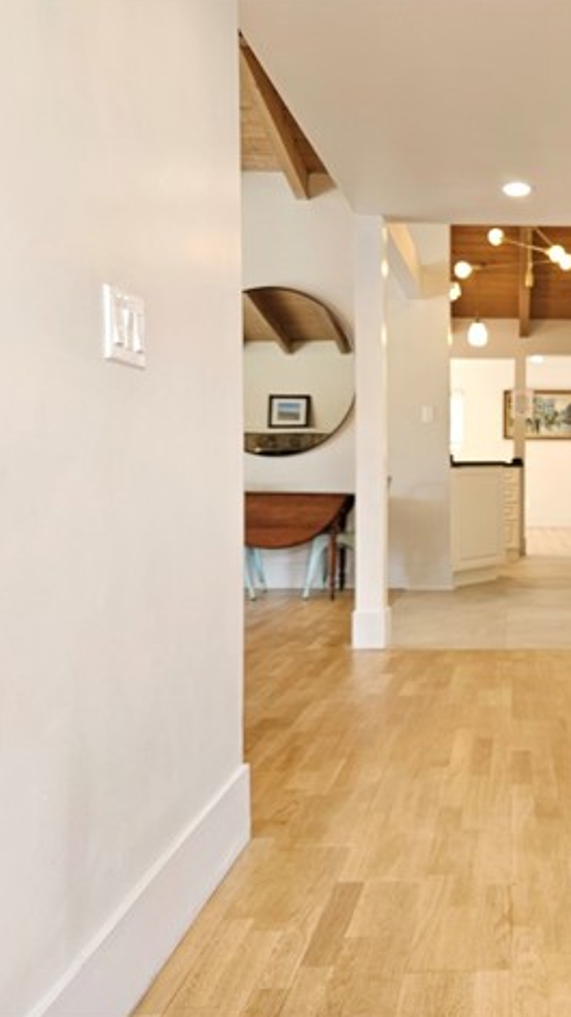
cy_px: 506
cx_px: 547
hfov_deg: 32.3
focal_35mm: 34
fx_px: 916
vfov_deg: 58.0
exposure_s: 1/120
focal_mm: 5.4
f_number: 1.8
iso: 160
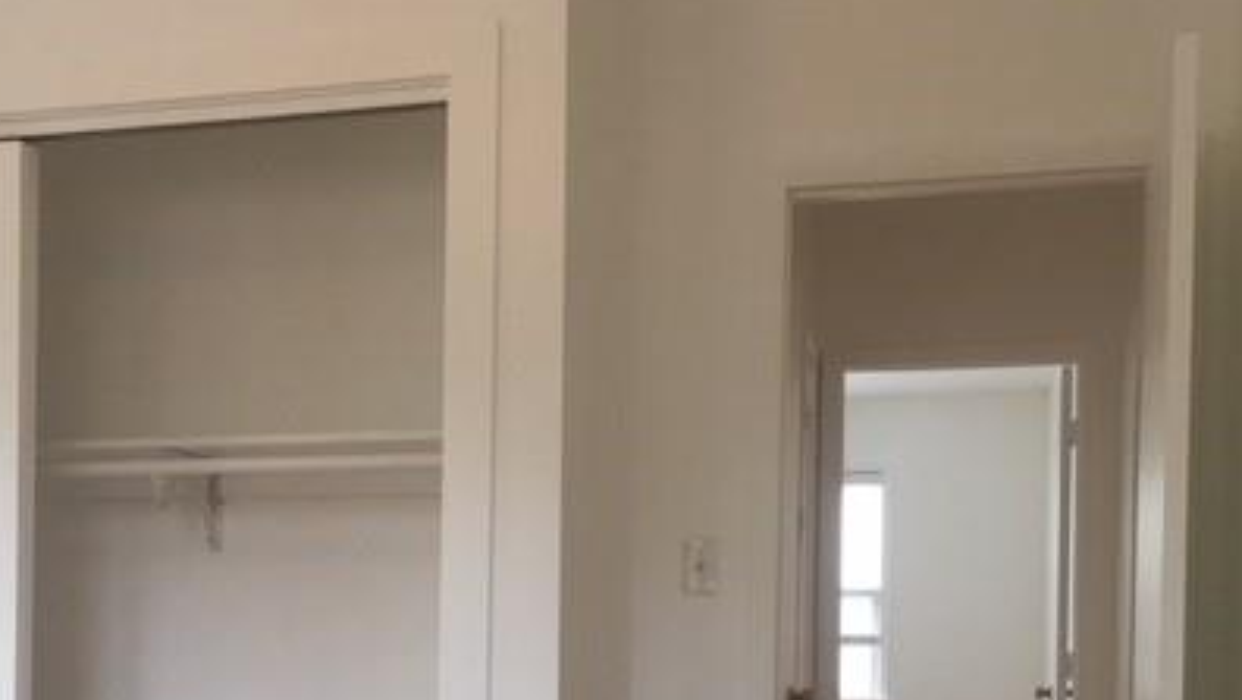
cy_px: 681
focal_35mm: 51
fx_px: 1680
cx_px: 452
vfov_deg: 22.7
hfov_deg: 40.2
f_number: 2.2
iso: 25
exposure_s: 1/40
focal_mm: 4.15
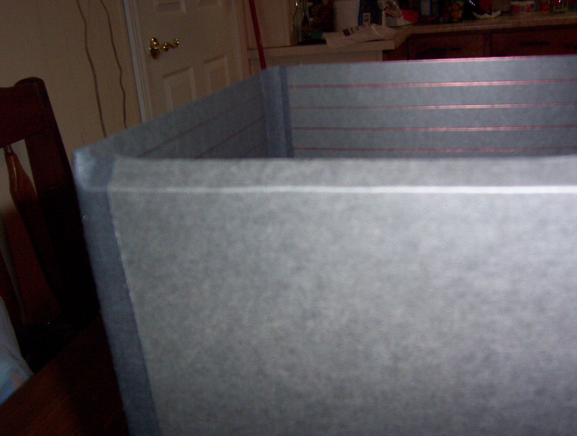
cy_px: 218
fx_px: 601
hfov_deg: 51.2
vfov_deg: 39.8
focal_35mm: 36
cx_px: 288
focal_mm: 5.54
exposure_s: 1/30
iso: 140
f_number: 2.76
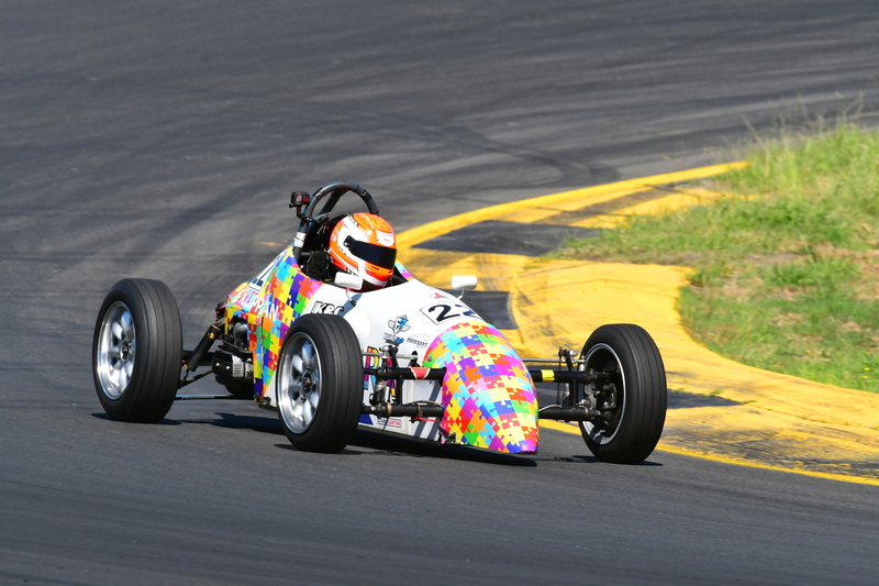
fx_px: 18308
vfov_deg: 1.8
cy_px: 293
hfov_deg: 2.8
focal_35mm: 750
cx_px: 440
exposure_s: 1/640
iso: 400
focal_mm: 500
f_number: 10
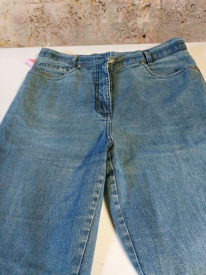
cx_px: 103
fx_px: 198
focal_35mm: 25
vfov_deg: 69.4
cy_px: 138
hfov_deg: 54.9
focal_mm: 5.23
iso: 400
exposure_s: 1/33
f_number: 1.8
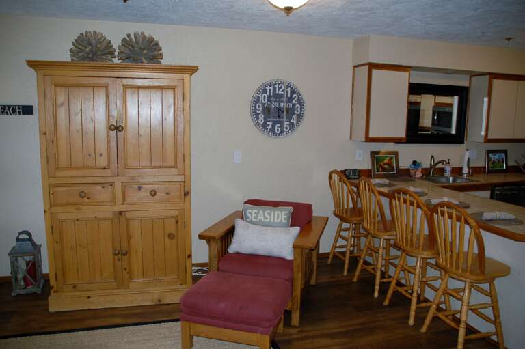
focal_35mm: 27
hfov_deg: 67.4
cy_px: 174
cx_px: 262
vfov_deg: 47.9
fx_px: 393
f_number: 3.5
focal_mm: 18
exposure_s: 1/60
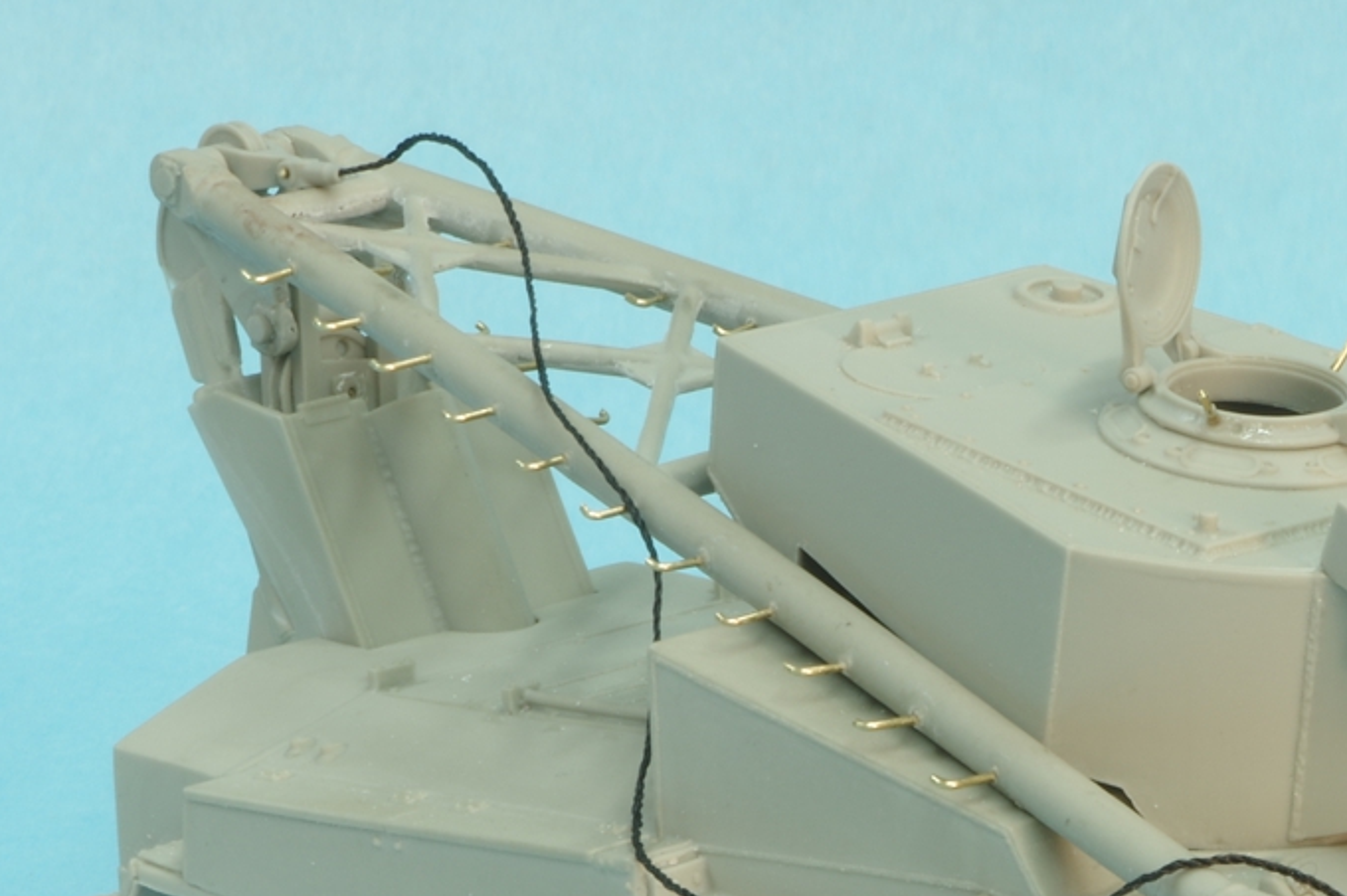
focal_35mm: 263
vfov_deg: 5.2
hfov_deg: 7.8
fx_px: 9833
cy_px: 1017
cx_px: 1307
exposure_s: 8
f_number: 40
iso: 100
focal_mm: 75
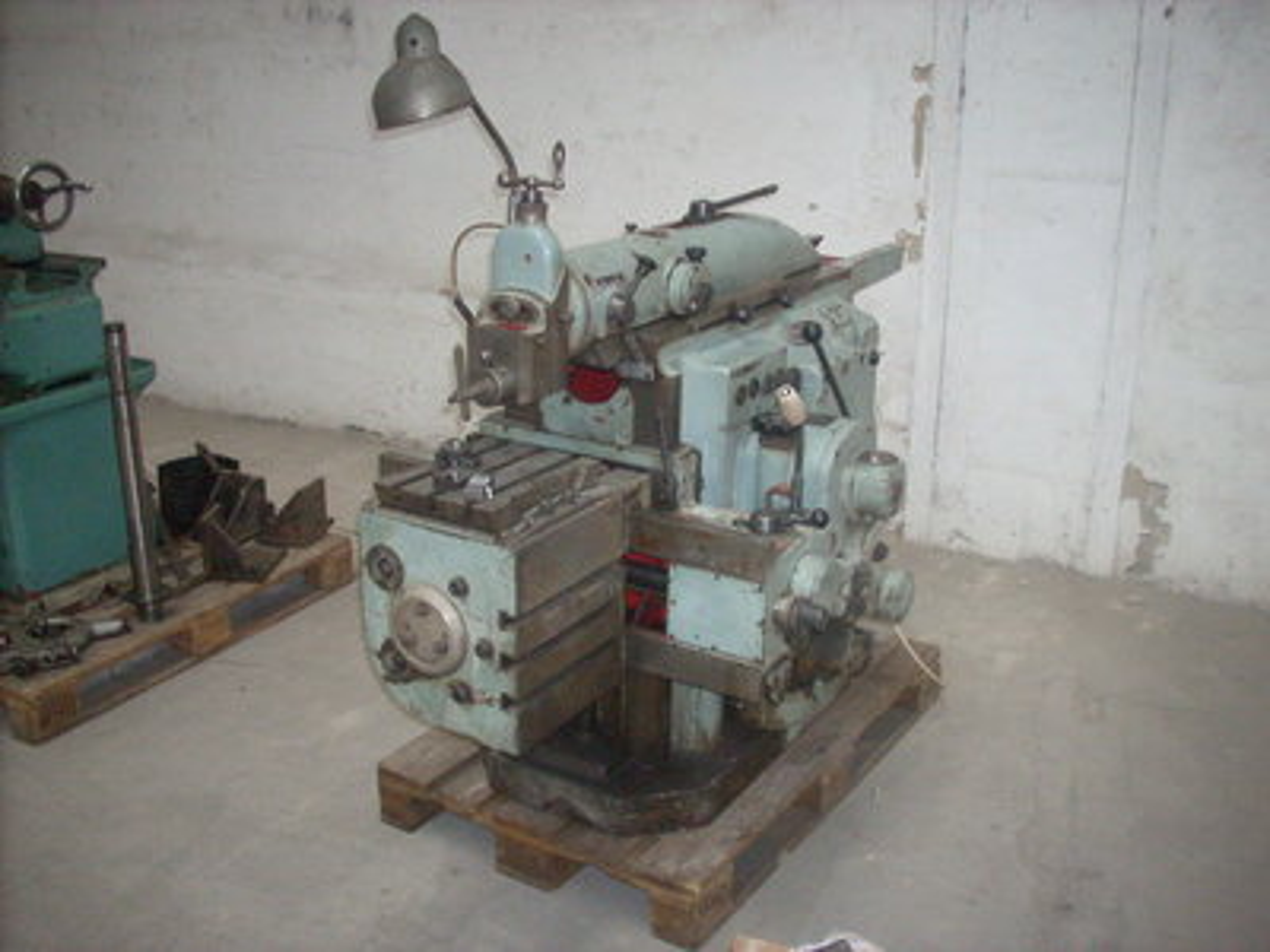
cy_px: 476
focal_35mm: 37
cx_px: 635
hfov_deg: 50.1
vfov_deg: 38.7
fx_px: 1357
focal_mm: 6.2
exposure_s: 1/60
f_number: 2.8
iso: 400
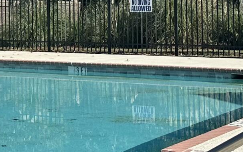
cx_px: -88
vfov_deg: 10.3
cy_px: -20
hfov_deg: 15.6
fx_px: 835
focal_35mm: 126
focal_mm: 6.86
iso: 80
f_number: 1.78
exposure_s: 1/5263
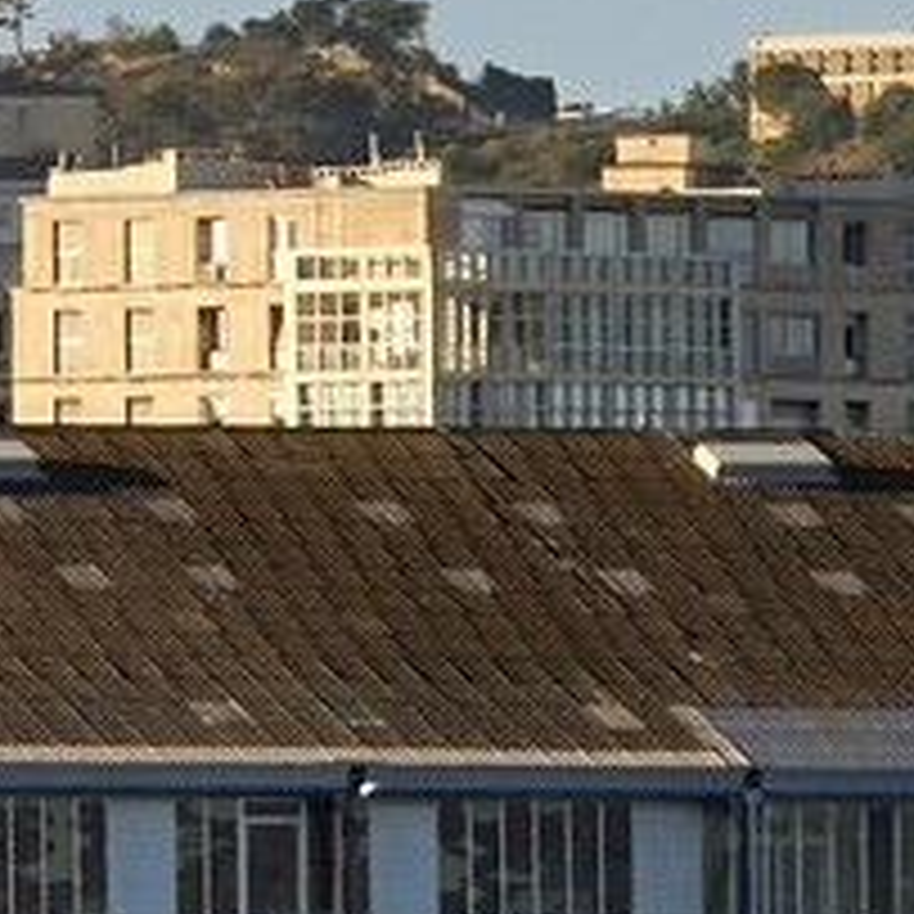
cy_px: 387
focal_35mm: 1340
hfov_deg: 1.3
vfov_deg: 1.3
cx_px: -2539
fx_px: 40029
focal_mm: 200
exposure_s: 1/250
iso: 200
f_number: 13
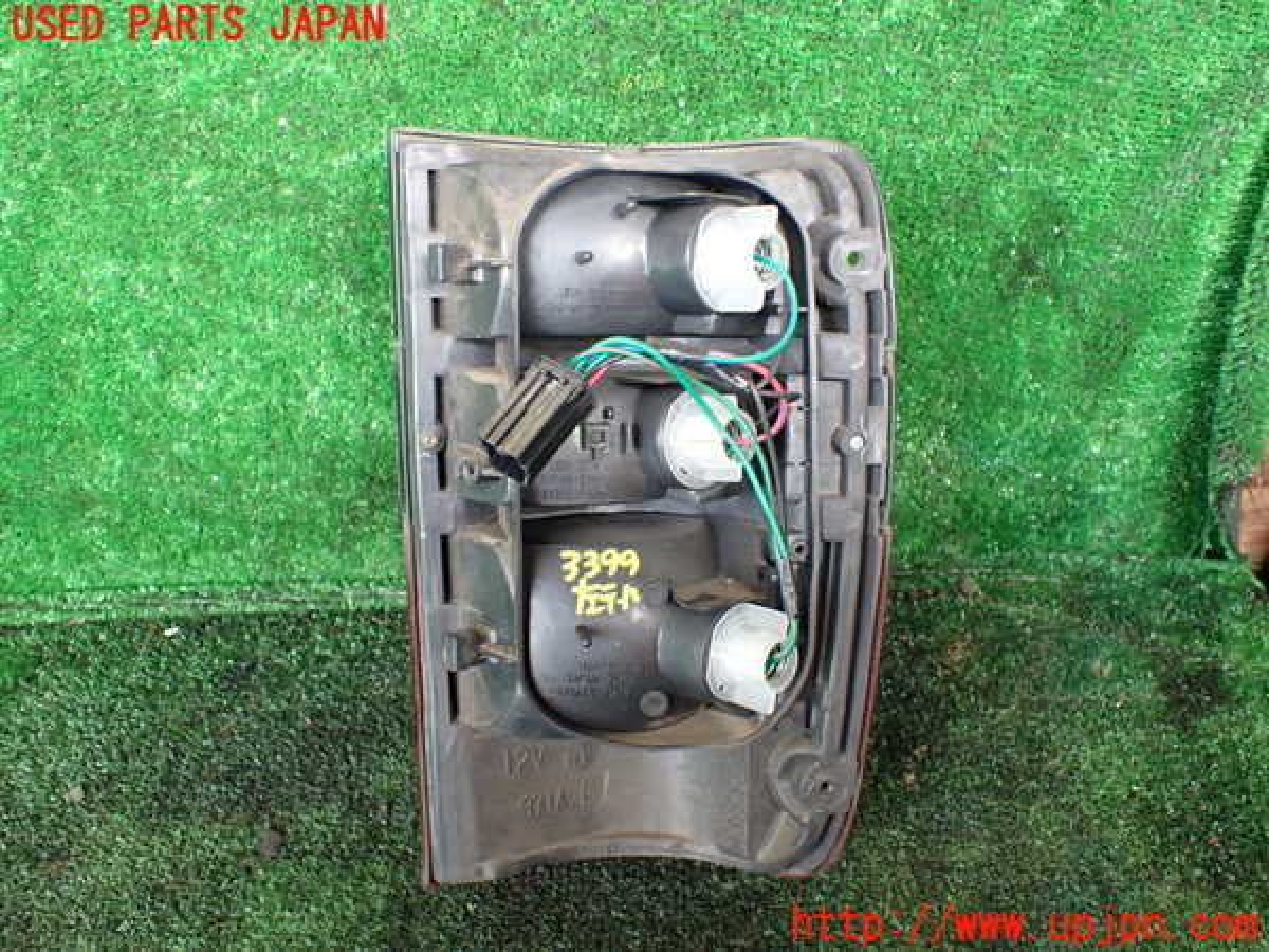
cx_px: 634
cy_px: 476
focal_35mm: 30
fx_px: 1100
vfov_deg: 46.8
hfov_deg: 60.0
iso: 400
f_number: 2.3
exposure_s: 1/125
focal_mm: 5.4
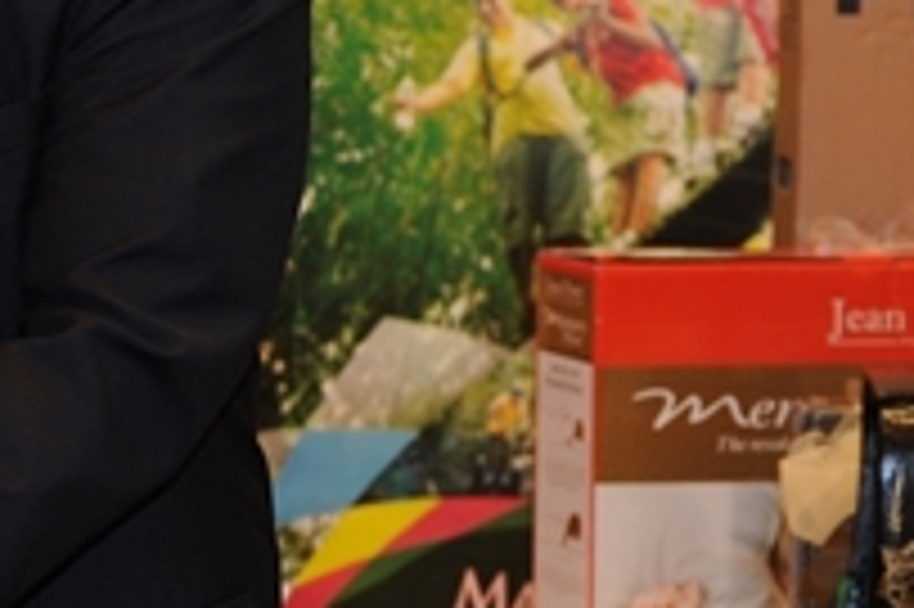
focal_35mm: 189
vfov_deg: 7.2
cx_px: -666
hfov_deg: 10.3
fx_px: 4794
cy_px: 171
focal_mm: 48
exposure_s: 1/60
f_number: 3.5
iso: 1000
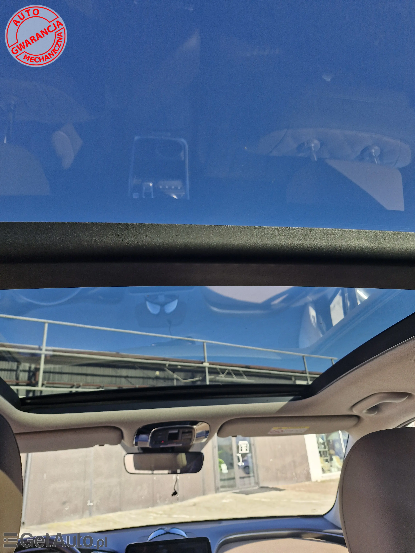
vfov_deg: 73.9
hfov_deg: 58.9
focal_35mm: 23
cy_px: 276
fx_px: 368
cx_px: 208
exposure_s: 1/180
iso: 50
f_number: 1.8
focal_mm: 5.54
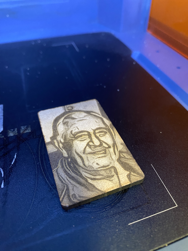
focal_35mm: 25
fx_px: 181
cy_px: 126
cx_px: 94
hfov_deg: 54.9
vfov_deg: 69.4
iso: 640
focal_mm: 4.25
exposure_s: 1/30
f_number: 1.8
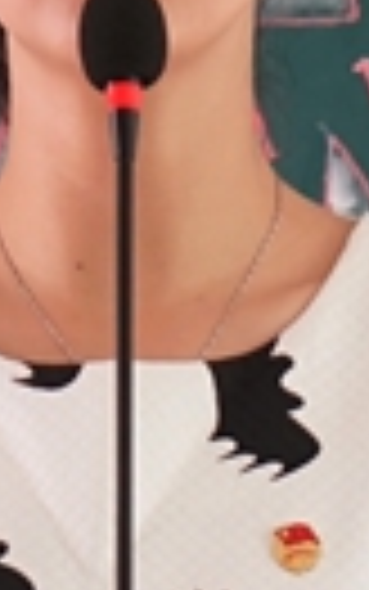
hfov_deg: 2.4
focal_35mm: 556
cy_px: 169
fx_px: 8936
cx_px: 351
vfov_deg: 3.8
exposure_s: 1/40
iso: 800
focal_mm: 70
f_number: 5.6
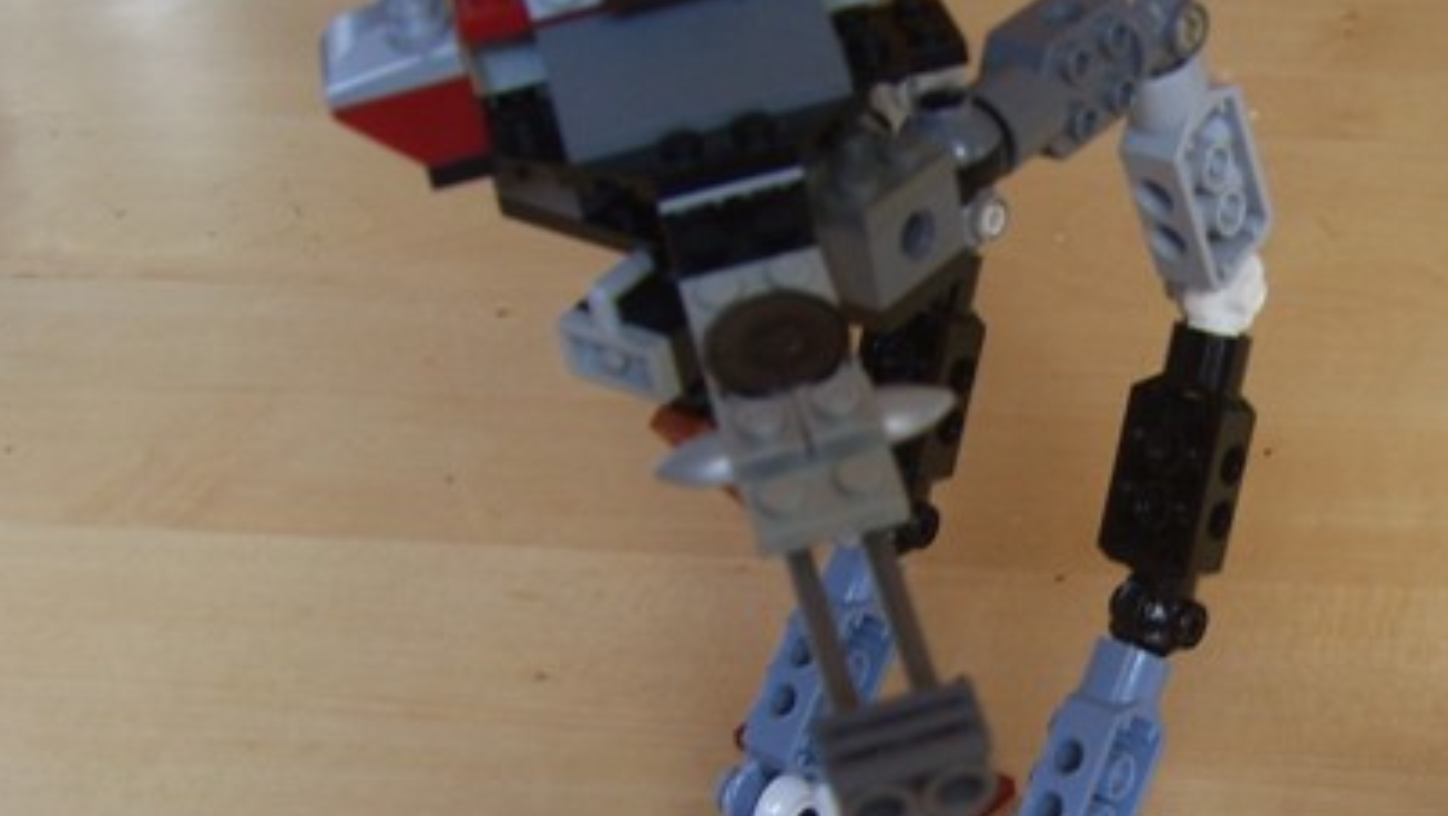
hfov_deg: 31.1
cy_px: 664
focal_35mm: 66
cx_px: 1137
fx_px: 2535
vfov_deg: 18.1
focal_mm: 7.8
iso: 64
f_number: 2.8
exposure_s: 1/30
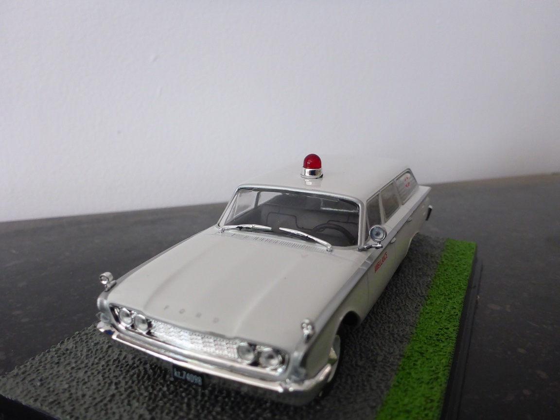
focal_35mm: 28
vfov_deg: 49.7
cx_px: 280
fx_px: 453
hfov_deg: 63.4
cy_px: 210
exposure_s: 1/60
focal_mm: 4.9
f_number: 3.3
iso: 400
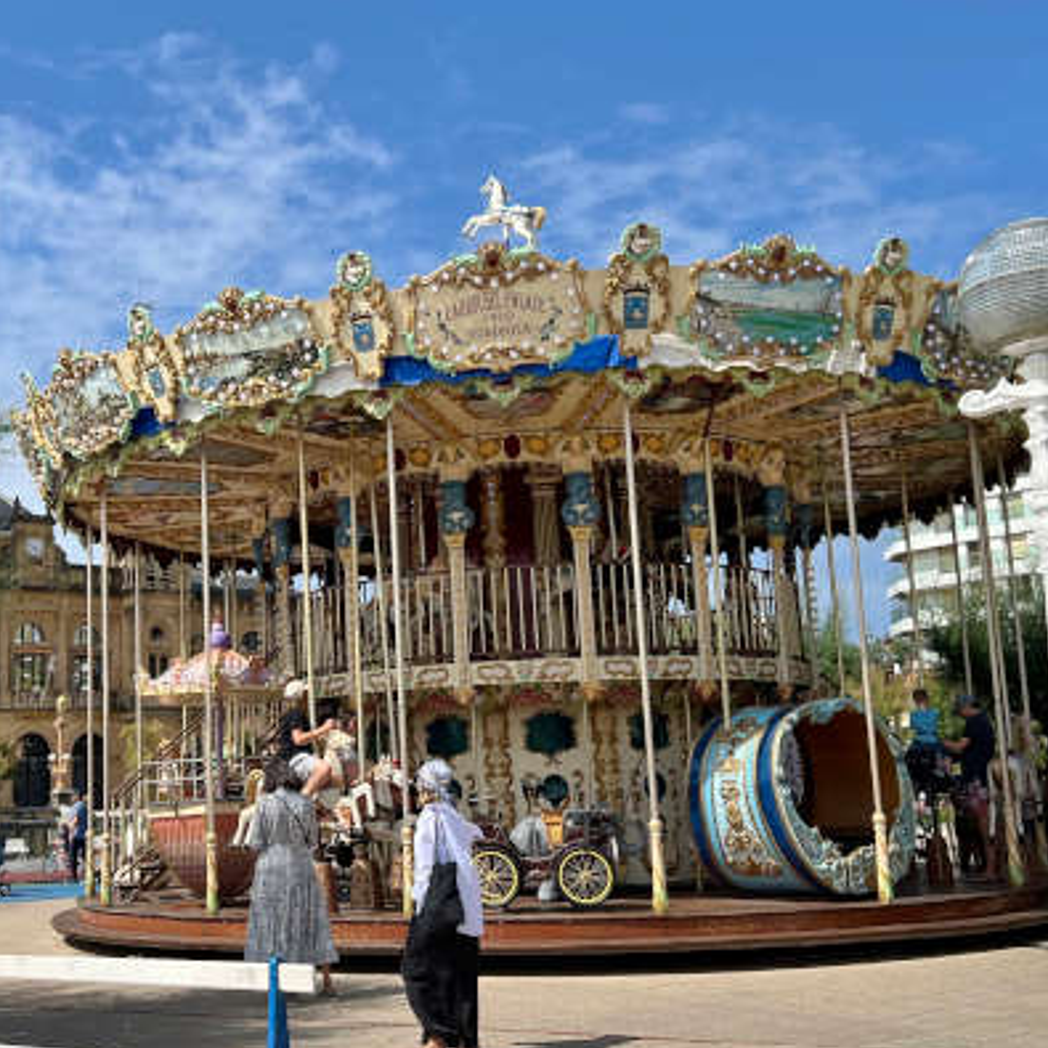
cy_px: 581
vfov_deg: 39.1
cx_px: 333
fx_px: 1473
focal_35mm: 43
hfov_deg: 38.6
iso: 50
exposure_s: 1/5319
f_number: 1.5
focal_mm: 5.7
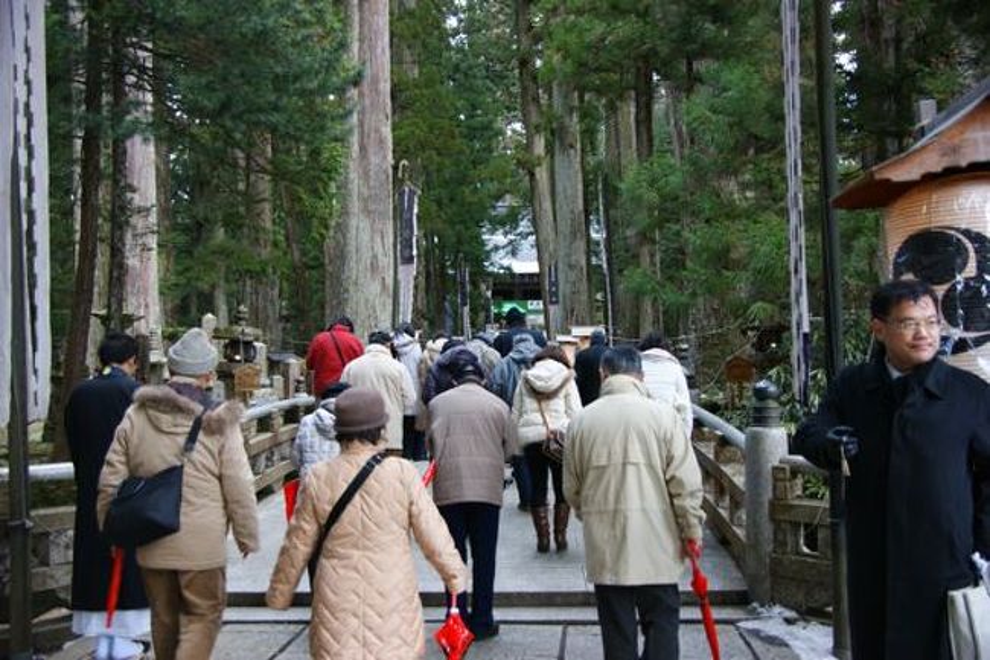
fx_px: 990
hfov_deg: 53.1
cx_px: 495
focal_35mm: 36
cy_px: 330
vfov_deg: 36.9
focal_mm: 24
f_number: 4
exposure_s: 1/40
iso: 250
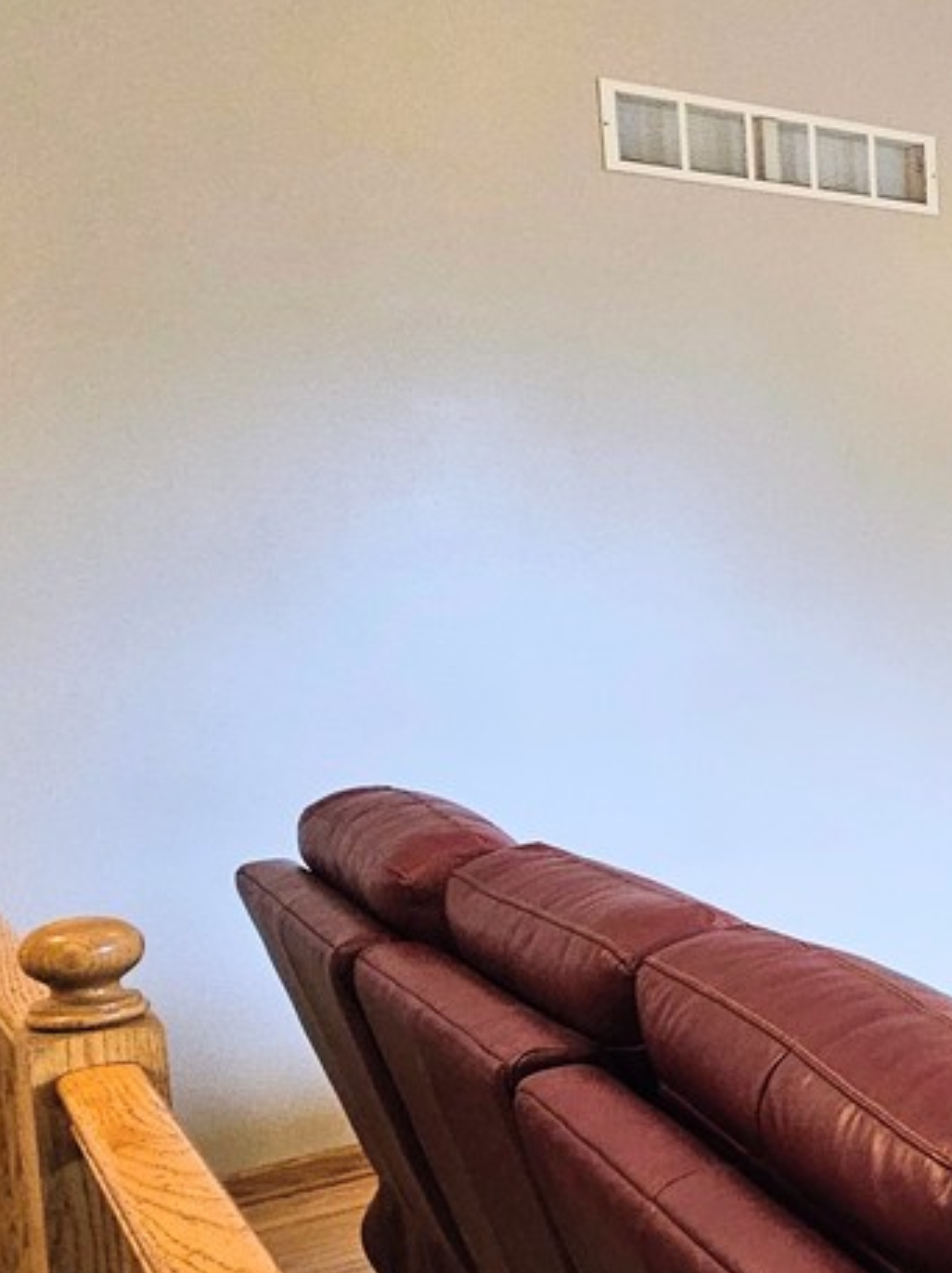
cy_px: 788
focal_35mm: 41
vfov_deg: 45.5
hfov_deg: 23.9
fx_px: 1506
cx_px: 1570
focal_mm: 2.2
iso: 320
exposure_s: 1/30
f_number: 2.2
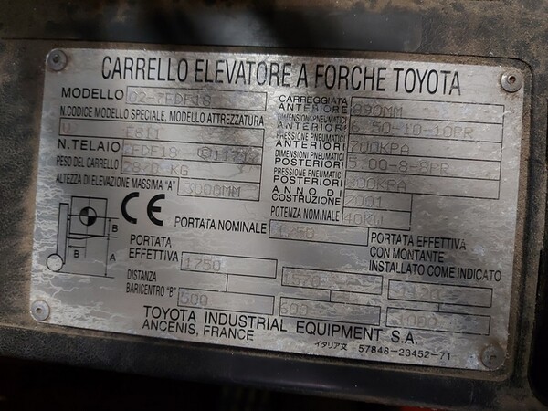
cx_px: 274
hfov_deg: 71.6
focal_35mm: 24
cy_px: 206
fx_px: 380
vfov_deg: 56.8
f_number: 1.8
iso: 400
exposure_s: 1/25
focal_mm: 5.23
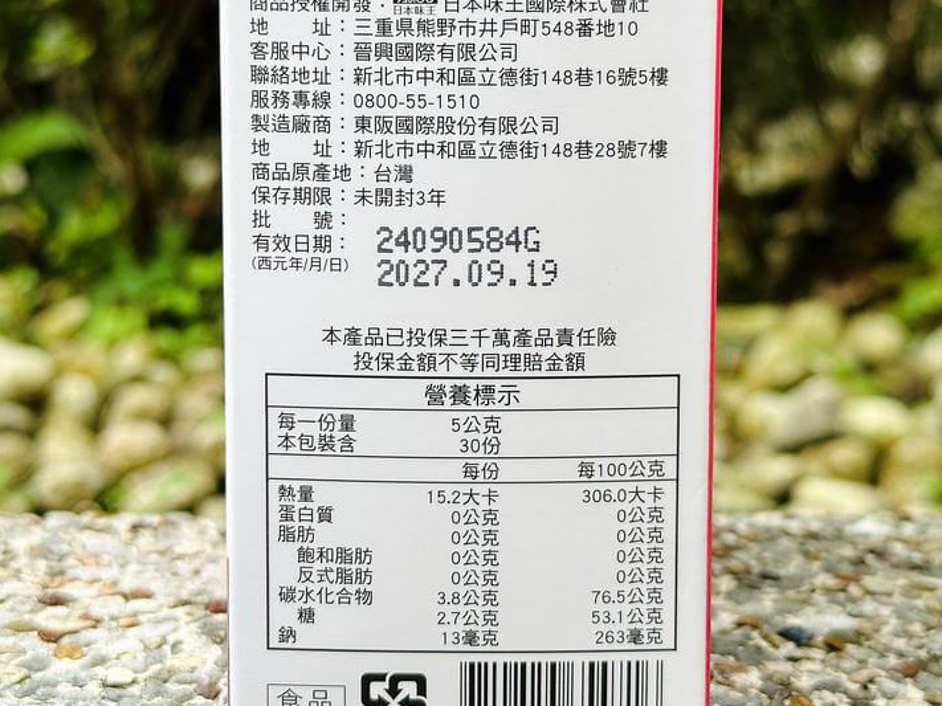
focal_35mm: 81
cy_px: 205
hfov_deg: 24.1
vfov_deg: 18.1
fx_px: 2204
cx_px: 492
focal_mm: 6.86
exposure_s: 1/128
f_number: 1.78
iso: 50
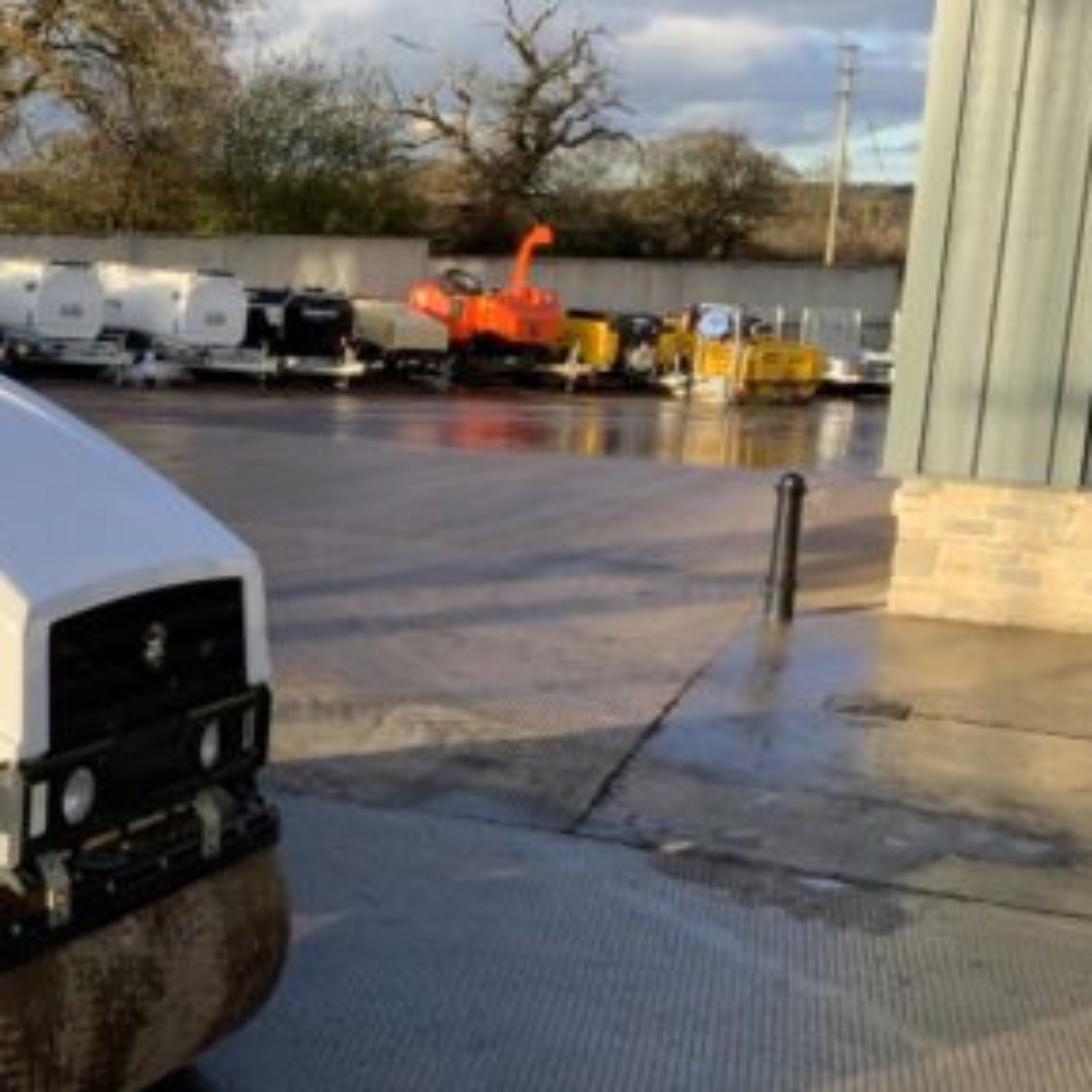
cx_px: -46
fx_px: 2034
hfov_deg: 27.9
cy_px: 576
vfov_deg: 30.0
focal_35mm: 57
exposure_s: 1/545
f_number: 1.8
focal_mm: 3
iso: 16
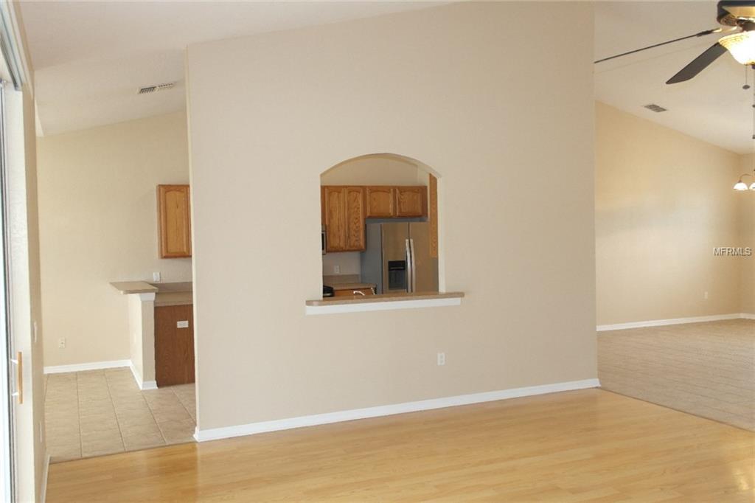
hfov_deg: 61.9
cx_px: 378
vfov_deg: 43.6
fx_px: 629
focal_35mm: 30
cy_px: 252
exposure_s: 1/40
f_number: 3.5
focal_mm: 20
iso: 400
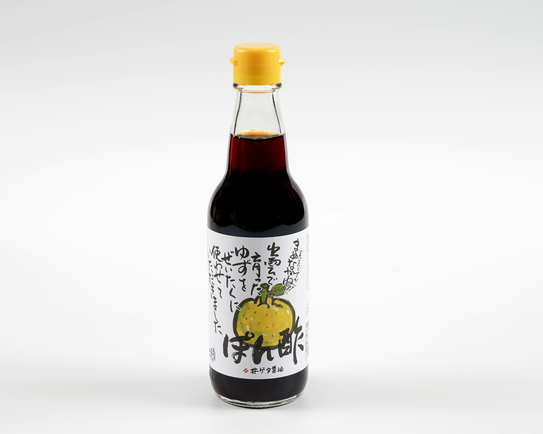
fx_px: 1109
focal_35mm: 69
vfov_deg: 22.2
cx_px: 246
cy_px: 216
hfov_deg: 27.5
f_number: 10
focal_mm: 61
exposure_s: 1/100
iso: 125
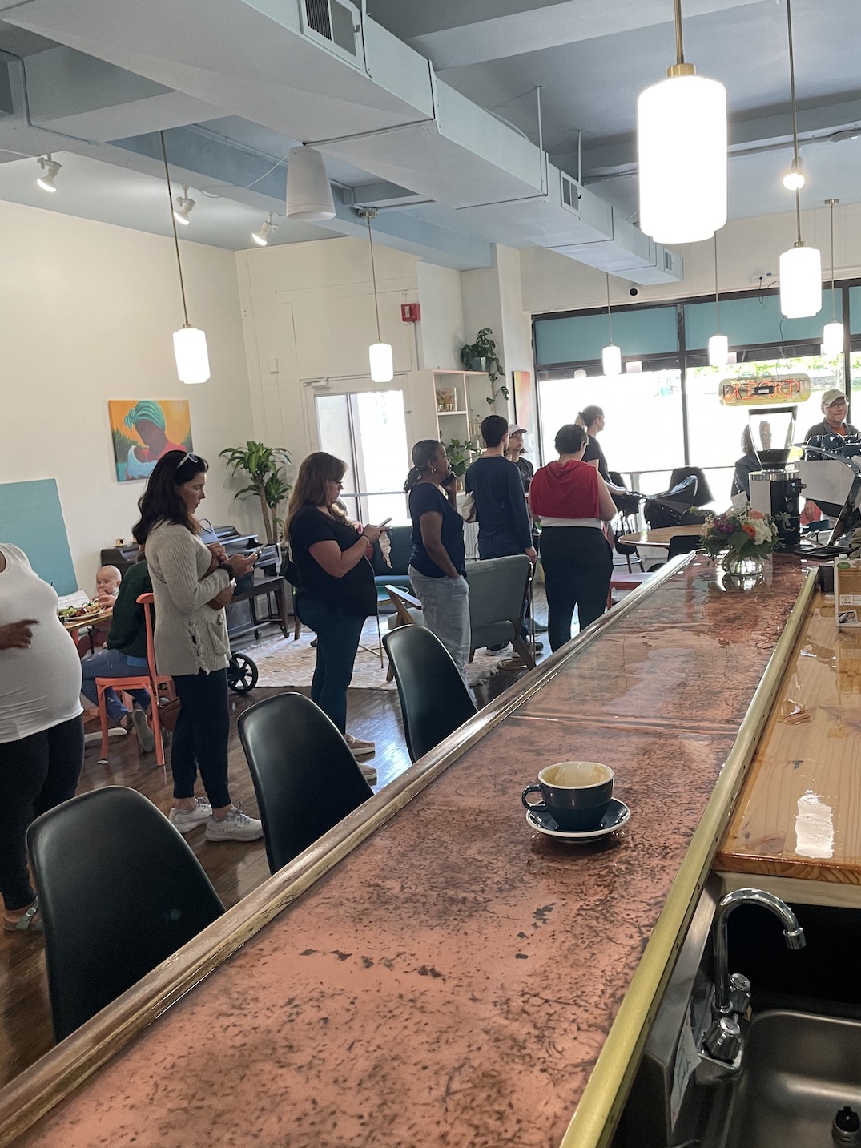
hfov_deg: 46.7
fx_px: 995
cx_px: 493
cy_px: 551
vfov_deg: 59.9
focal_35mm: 30
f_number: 1.6
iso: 125
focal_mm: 4.2
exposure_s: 1/77
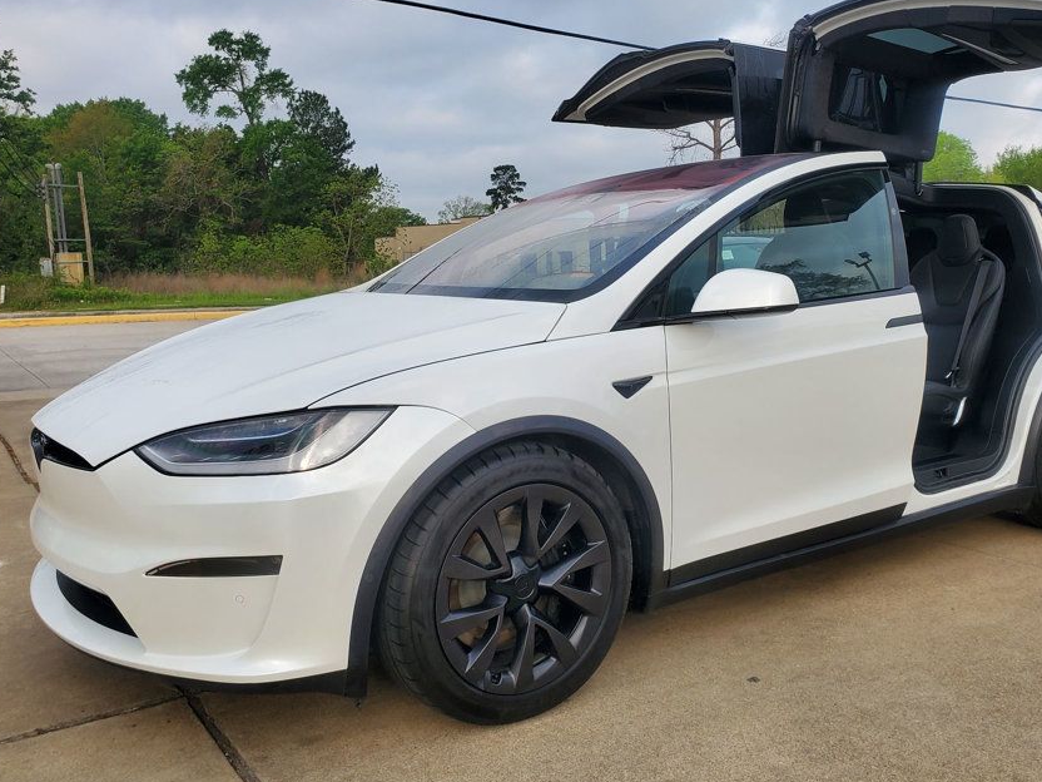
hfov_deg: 56.6
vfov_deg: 44.2
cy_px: 387
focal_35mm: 32
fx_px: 963
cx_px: 602
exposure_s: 1/616
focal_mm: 4.3
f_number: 2.4
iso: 50
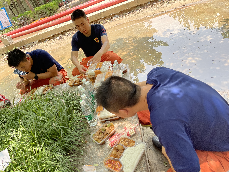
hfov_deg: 67.3
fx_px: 172
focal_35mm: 26
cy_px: 86
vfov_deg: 53.1
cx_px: 114
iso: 32
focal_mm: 5.1
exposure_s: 1/488
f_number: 1.6
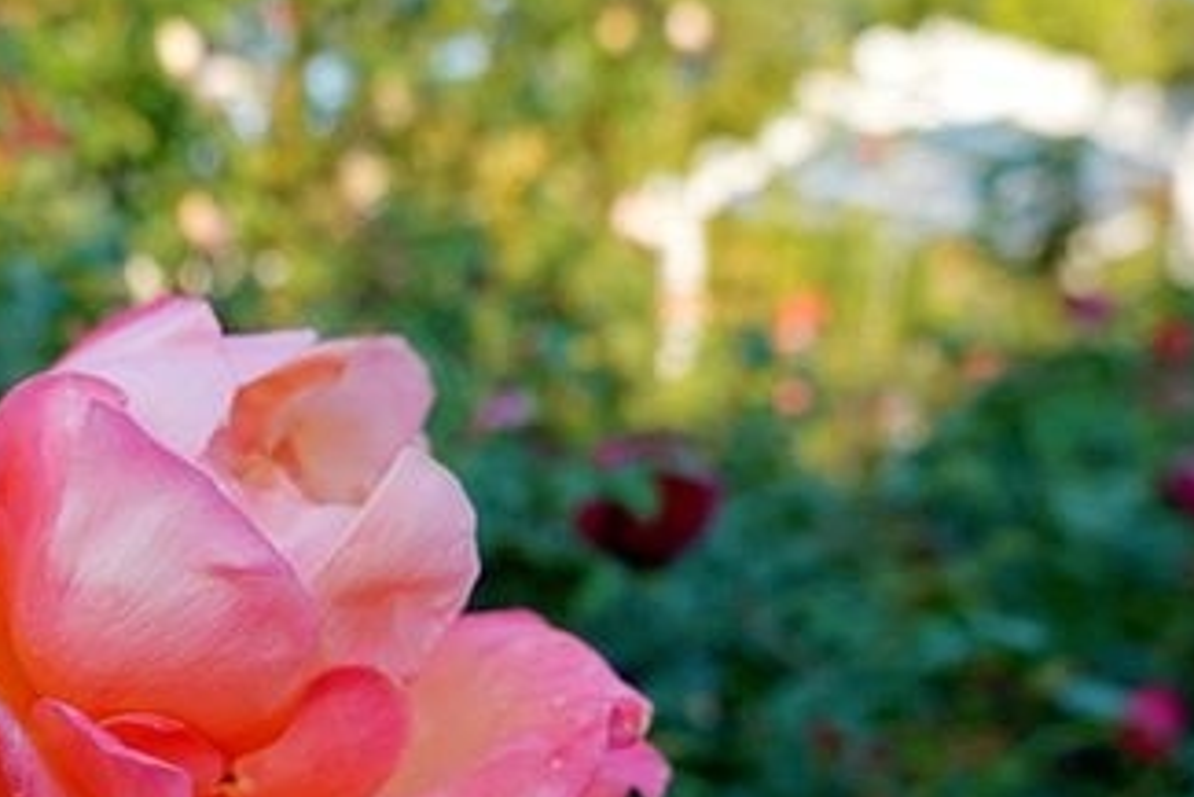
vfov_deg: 27.4
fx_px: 1593
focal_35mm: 48
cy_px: 663
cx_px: 231
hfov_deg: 39.4
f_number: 3.2
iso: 125
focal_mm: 9
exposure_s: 1/250
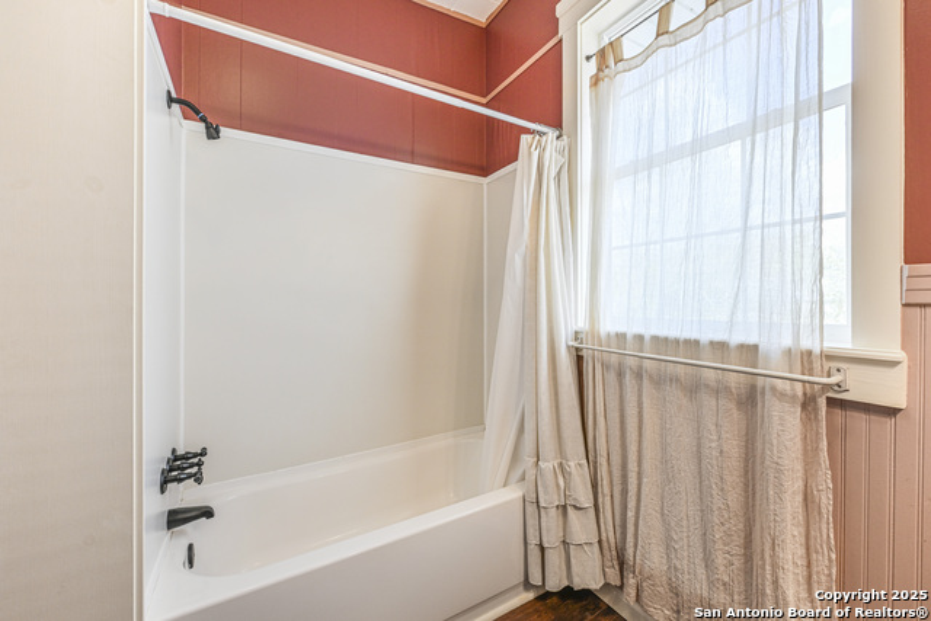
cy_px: 310
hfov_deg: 104.2
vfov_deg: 81.2
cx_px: 466
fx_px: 362
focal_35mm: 14
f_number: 10
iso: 1800
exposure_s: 1/15
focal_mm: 14
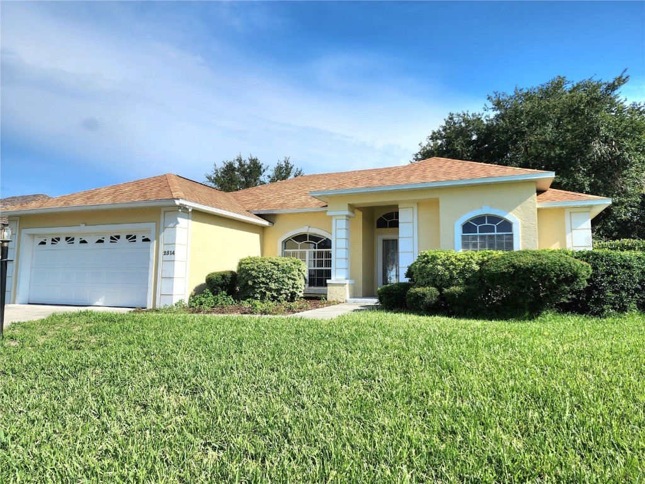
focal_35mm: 23
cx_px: 322
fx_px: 429
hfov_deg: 73.9
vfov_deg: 58.9
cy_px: 242
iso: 12
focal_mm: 6.4
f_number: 1.8
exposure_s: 1/2000
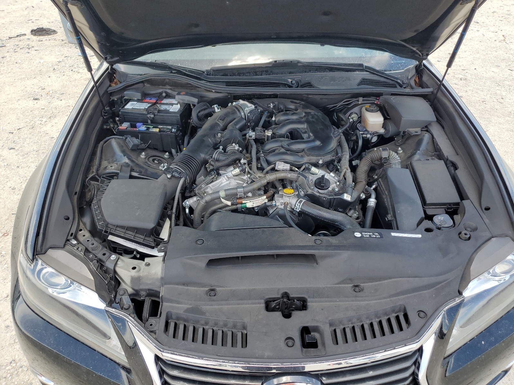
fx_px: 386
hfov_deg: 67.3
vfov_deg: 53.1
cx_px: 257
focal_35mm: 26
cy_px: 192
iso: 50
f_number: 1.5
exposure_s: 1/625
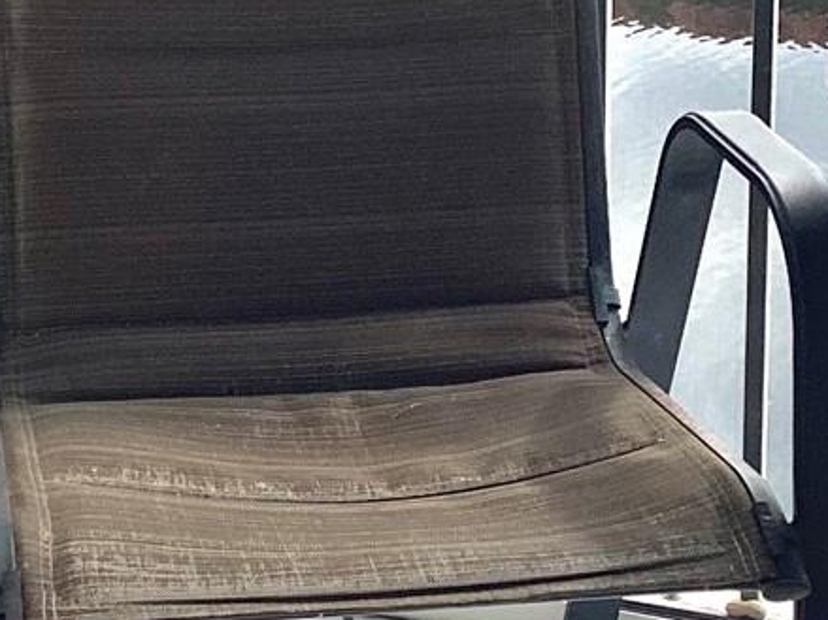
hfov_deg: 17.4
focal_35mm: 113
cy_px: 89
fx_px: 2702
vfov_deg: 13.0
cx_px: 353
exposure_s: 1/306
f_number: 2.4
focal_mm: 3.3
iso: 25
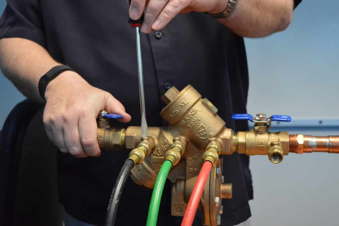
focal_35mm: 44
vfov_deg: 30.8
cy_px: 113
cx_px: 170
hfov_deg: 45.0
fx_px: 409
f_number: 4.5
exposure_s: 1/160
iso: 3200
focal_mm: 29
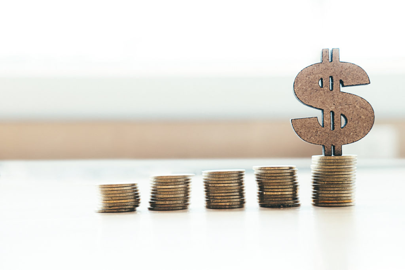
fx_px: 596
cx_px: 202
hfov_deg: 37.5
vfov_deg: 25.5
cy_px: 135
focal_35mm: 53
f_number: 5
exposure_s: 1/60
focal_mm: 35
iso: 800
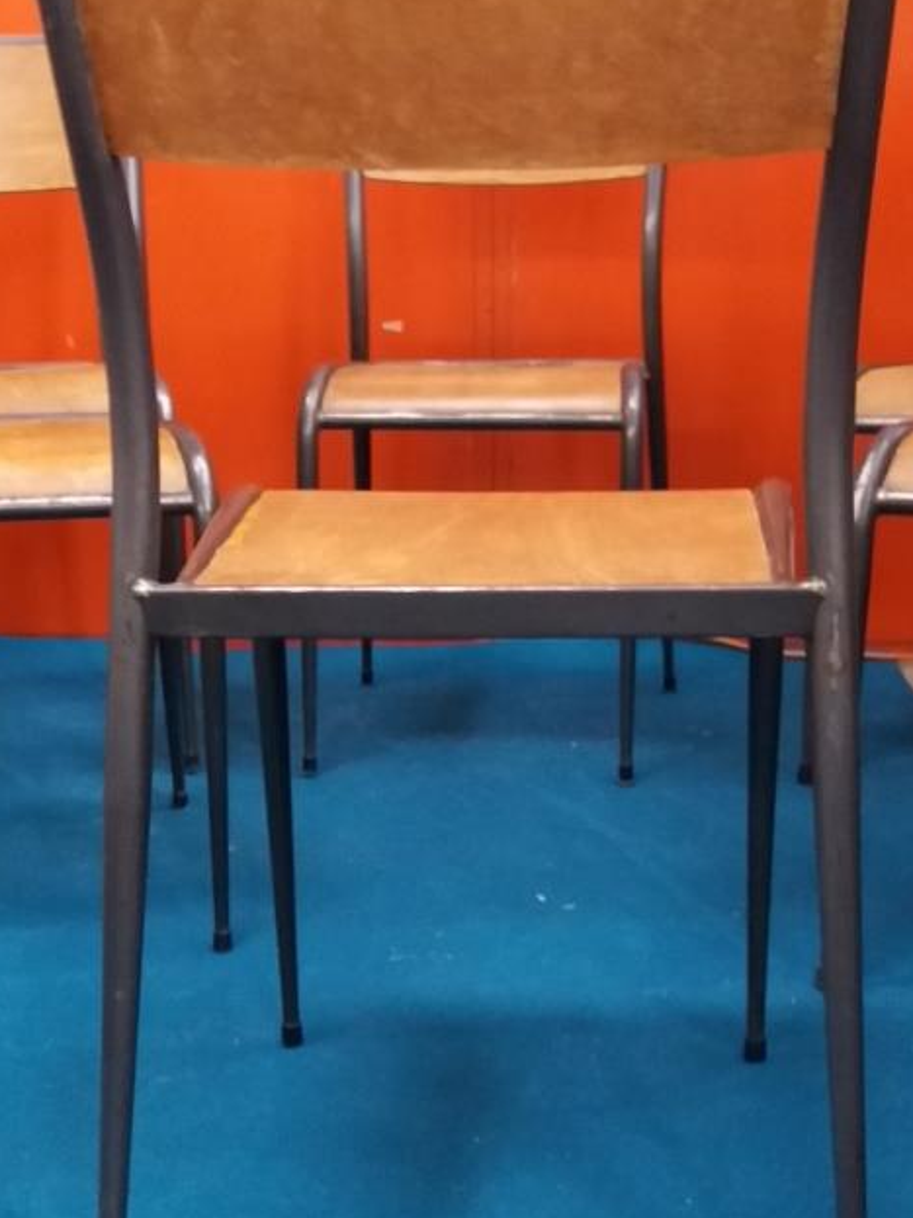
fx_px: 1618
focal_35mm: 46
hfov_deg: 31.5
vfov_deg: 41.1
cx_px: 448
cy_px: 725
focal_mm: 3.7
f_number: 1.9
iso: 320
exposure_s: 1/17
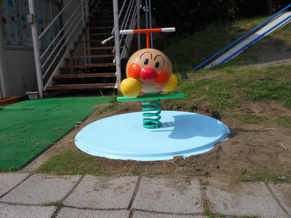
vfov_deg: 46.8
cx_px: 146
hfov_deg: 60.0
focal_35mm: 30
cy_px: 109
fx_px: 252
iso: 80
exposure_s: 1/1250
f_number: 3.4
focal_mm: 5.1
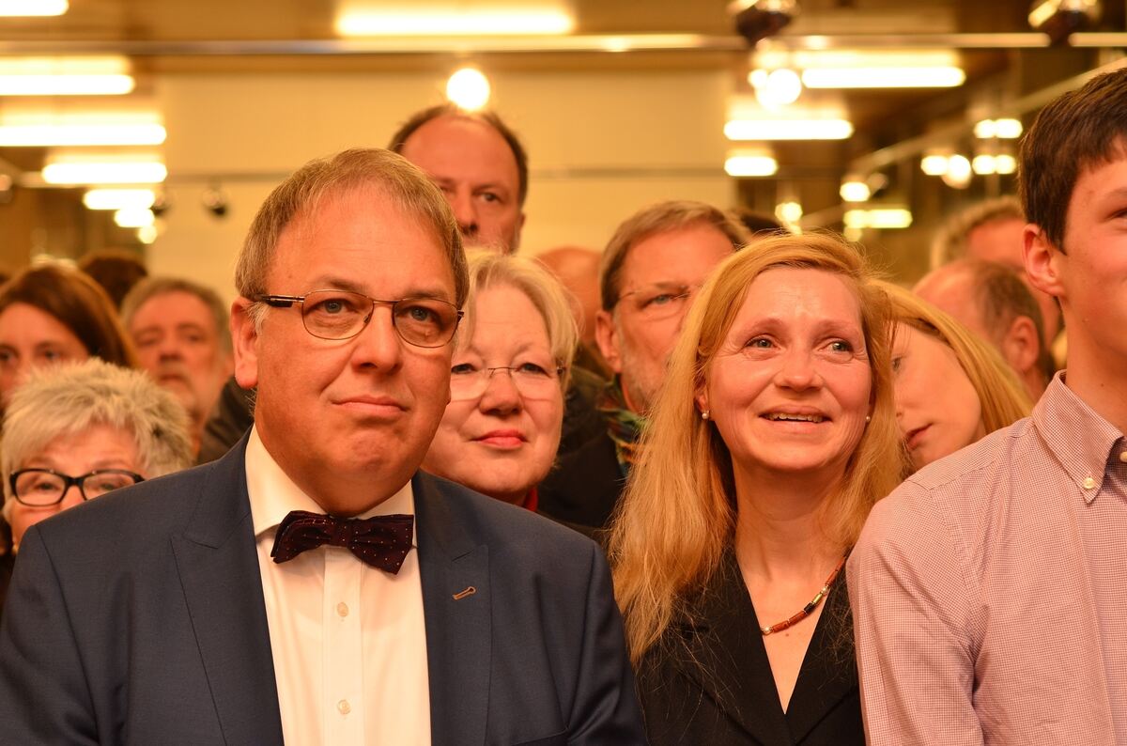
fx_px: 2342
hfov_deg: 27.1
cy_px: 373
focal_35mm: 75
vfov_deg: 18.1
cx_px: 564
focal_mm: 50
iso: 400
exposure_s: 1/60
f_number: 3.5
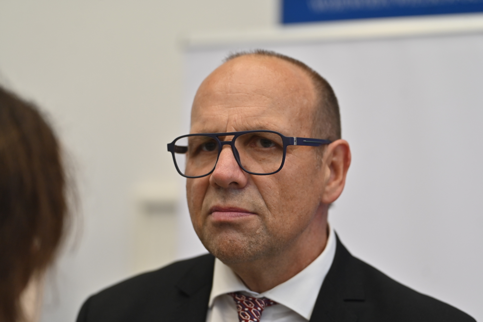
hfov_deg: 21.9
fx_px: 1248
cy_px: 161
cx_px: 242
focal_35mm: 93
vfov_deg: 14.7
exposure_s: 1/320
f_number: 2.8
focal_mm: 93
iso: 560
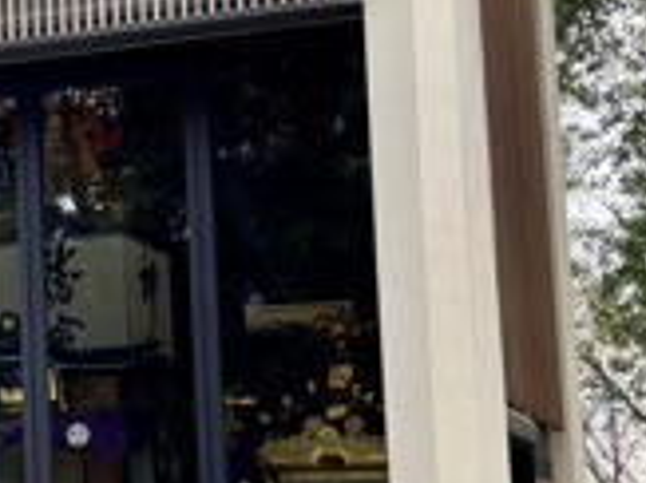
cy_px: 236
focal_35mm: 112
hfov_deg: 16.8
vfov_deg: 13.2
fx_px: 2089
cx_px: -139
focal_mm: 5.96
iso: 32
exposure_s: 1/121
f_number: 1.6
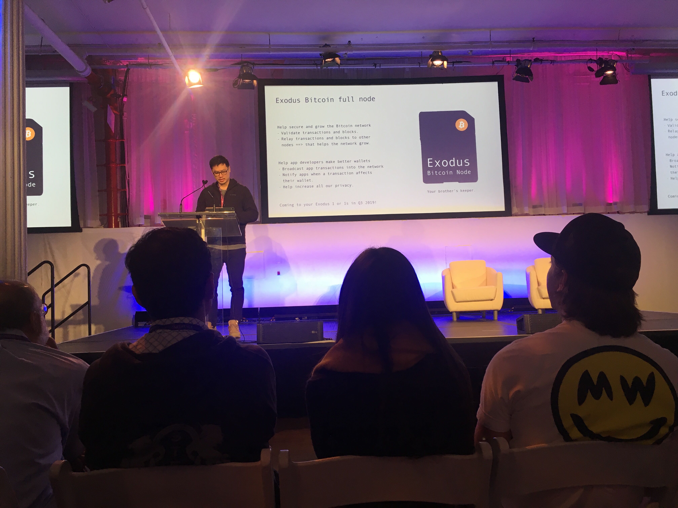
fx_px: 568
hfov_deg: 61.7
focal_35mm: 29
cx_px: 339
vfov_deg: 48.2
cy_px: 254
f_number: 2.2
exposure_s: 1/30
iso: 25
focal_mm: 4.15
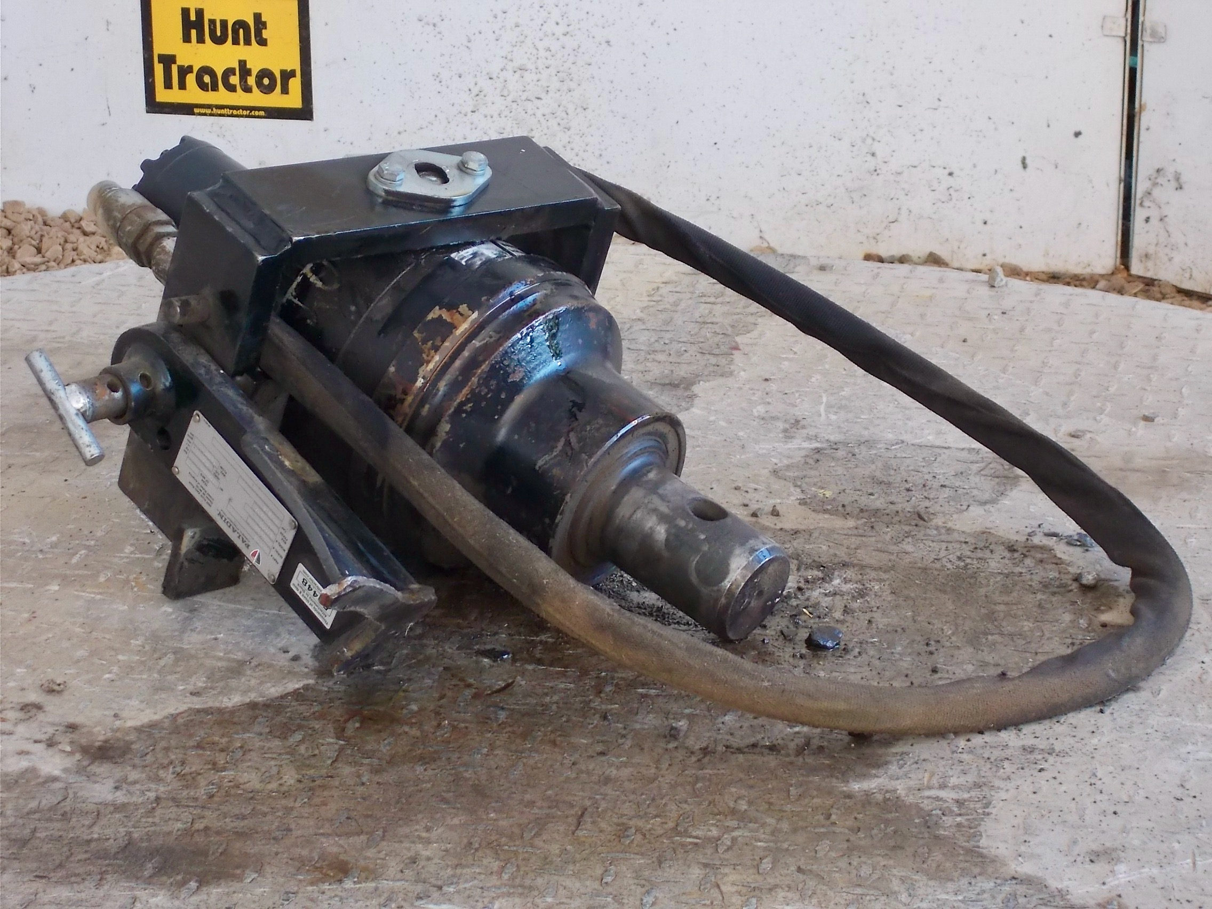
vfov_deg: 11.4
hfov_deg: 15.2
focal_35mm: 130
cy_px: 454
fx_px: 4552
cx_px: 606
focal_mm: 23
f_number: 6.5
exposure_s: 1/40
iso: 200
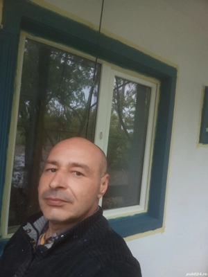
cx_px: 104
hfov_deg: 53.1
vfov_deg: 67.3
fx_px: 208
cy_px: 138
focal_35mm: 26
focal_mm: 2.77
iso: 207
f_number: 2
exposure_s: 1/33.3
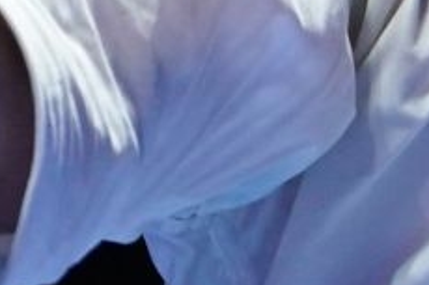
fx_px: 27983
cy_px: -127
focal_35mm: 2350
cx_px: 108
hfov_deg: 0.9
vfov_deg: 0.6
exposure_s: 1/500
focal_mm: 200
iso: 2500
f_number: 2.8
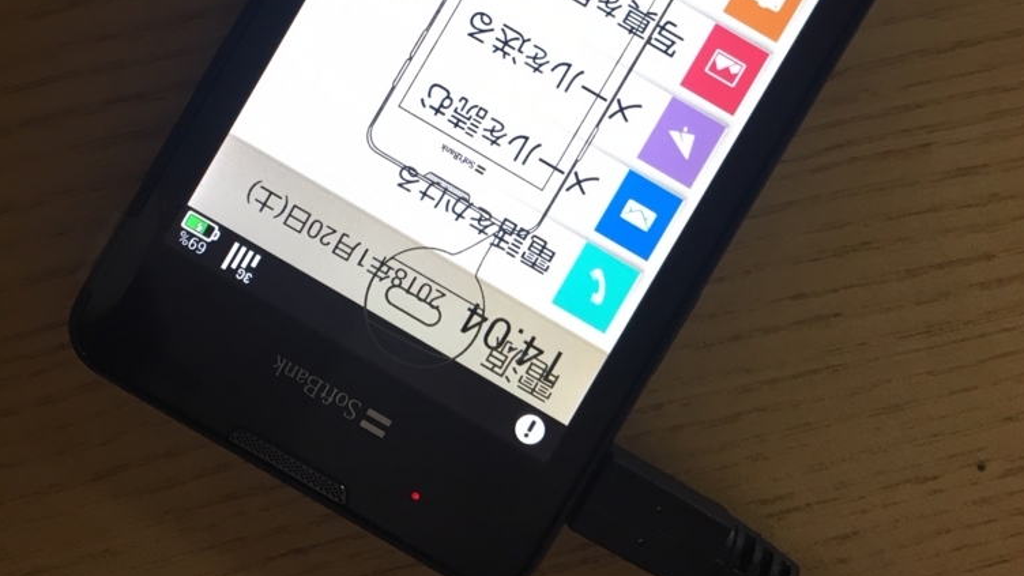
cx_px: 520
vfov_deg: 26.5
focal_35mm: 43
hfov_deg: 47.4
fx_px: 1168
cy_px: 26
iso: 80
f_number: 2.2
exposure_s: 1/30
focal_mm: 4.15
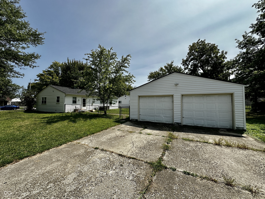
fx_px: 107
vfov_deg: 85.7
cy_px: 100
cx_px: 132
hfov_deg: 102.1
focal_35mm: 14
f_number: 2.2
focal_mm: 2.22
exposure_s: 1/2132
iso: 40
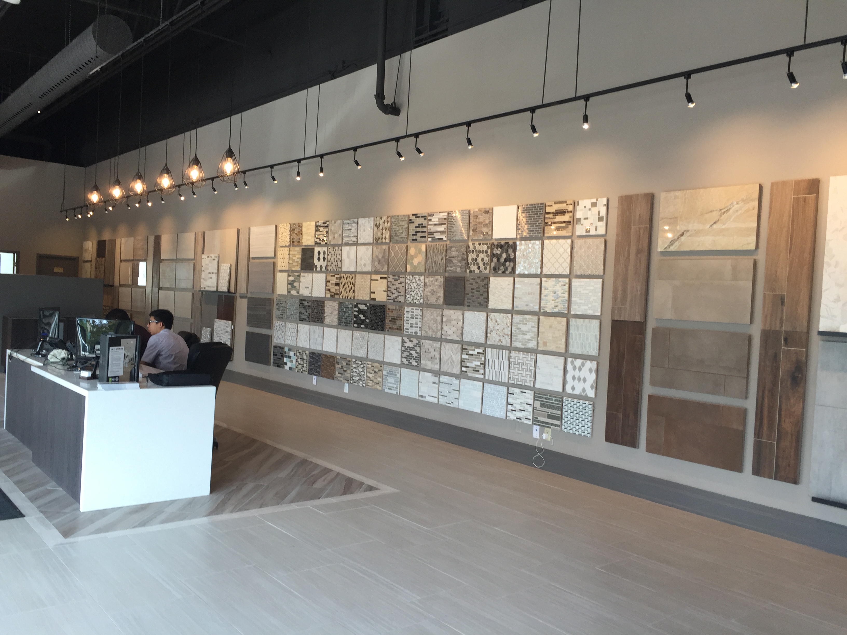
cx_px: 424
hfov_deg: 61.7
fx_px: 710
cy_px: 318
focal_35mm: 29
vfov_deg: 48.2
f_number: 2.2
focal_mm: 4.15
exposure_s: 1/60
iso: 40
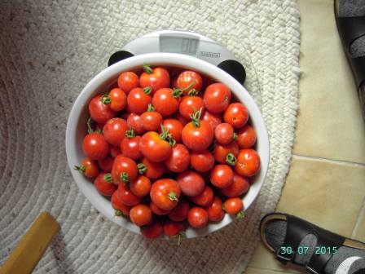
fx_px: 369
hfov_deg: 52.6
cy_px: 137
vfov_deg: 40.7
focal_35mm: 35
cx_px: 182
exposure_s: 1/17
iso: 200
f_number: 2.8
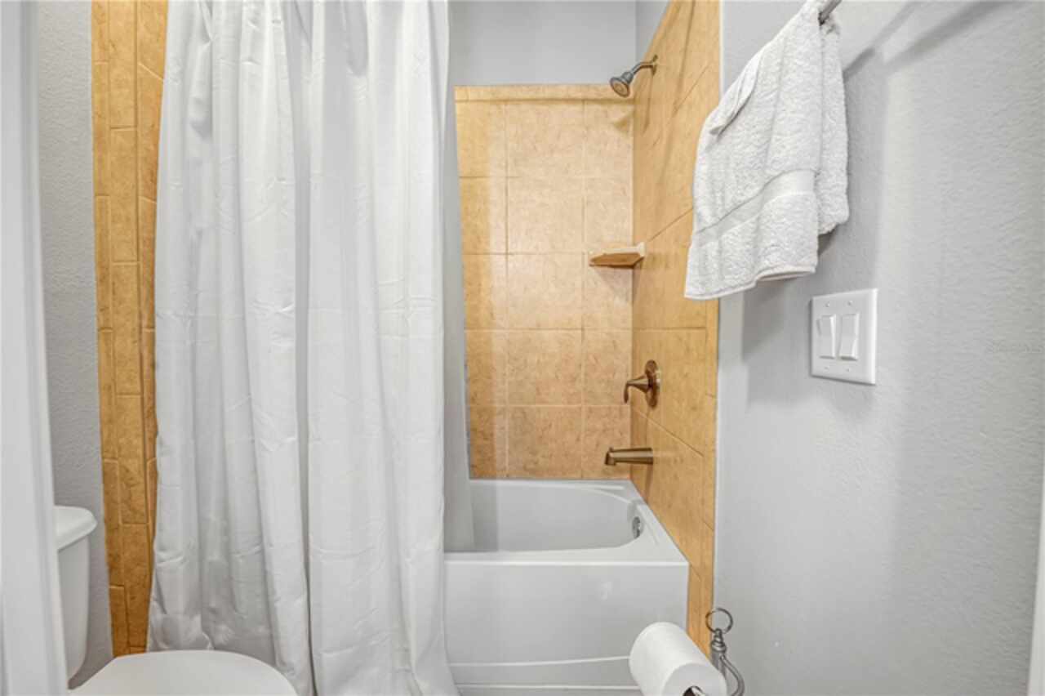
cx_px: 522
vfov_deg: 81.1
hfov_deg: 104.3
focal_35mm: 14
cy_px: 348
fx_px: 406
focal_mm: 14
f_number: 9
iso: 200
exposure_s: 2.5
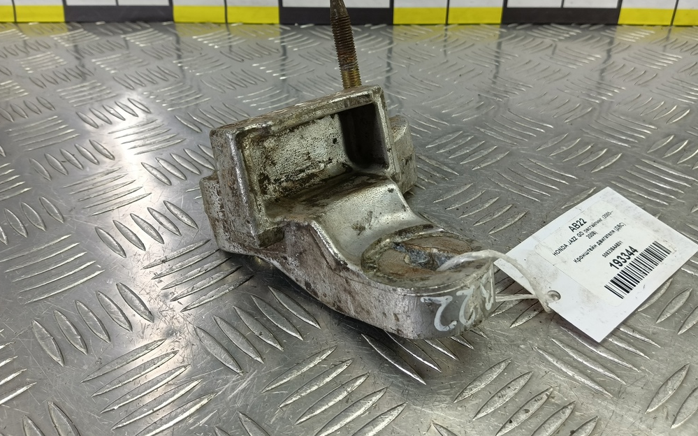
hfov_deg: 72.6
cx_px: 351
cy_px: 187
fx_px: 475
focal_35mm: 25
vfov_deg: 49.1
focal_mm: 4.11
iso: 102
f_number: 1.6
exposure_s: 1/50
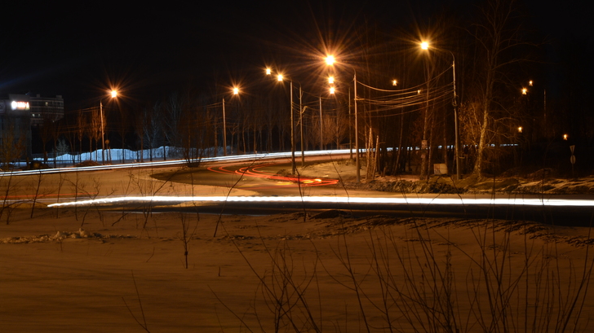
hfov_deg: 13.0
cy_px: 150
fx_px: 2606
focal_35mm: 166
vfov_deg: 7.3
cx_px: 297
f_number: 18
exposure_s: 30
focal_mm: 105
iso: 100
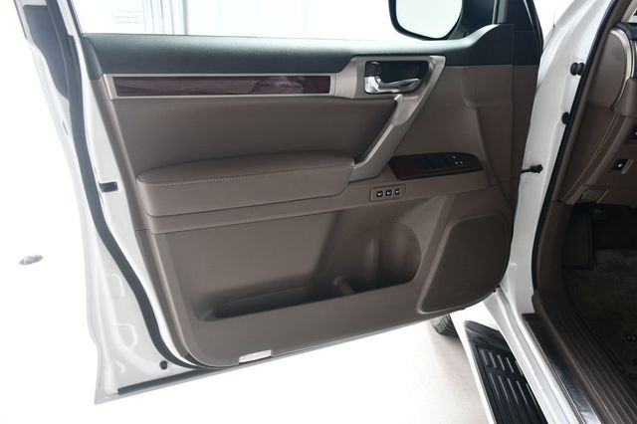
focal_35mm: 30
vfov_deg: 43.6
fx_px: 531
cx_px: 318
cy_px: 212
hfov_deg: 62.0
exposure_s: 1/160
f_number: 5
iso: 100
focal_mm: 20
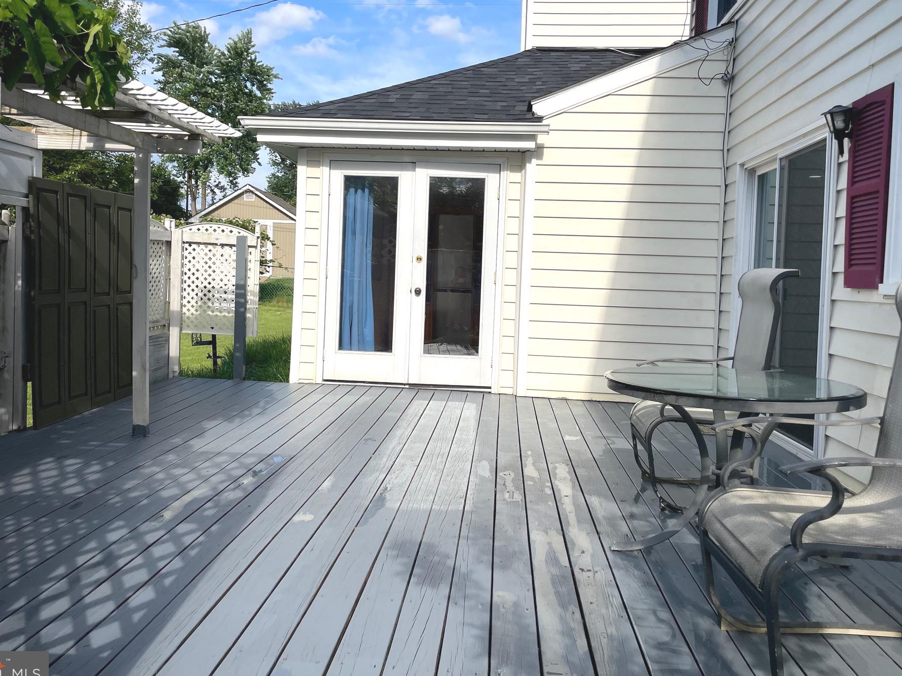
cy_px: 303
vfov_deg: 46.7
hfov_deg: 60.0
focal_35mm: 30
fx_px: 782
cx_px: 442
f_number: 1.6
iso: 32
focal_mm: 4.2
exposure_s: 1/5556
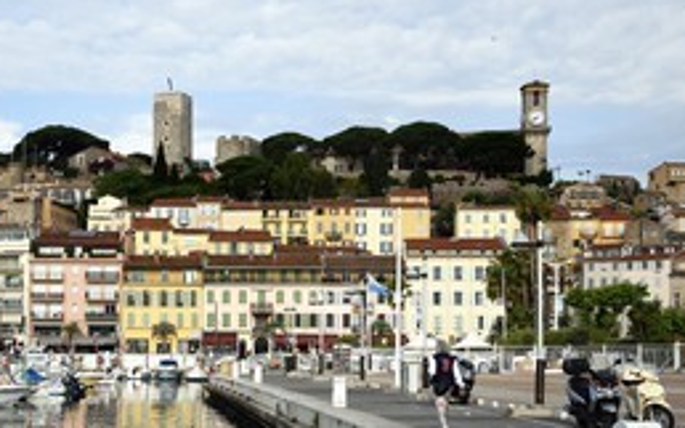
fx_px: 1362
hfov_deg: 27.6
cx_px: 135
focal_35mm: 73
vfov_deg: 17.7
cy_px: 314
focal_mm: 44
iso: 200
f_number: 13
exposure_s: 1/250
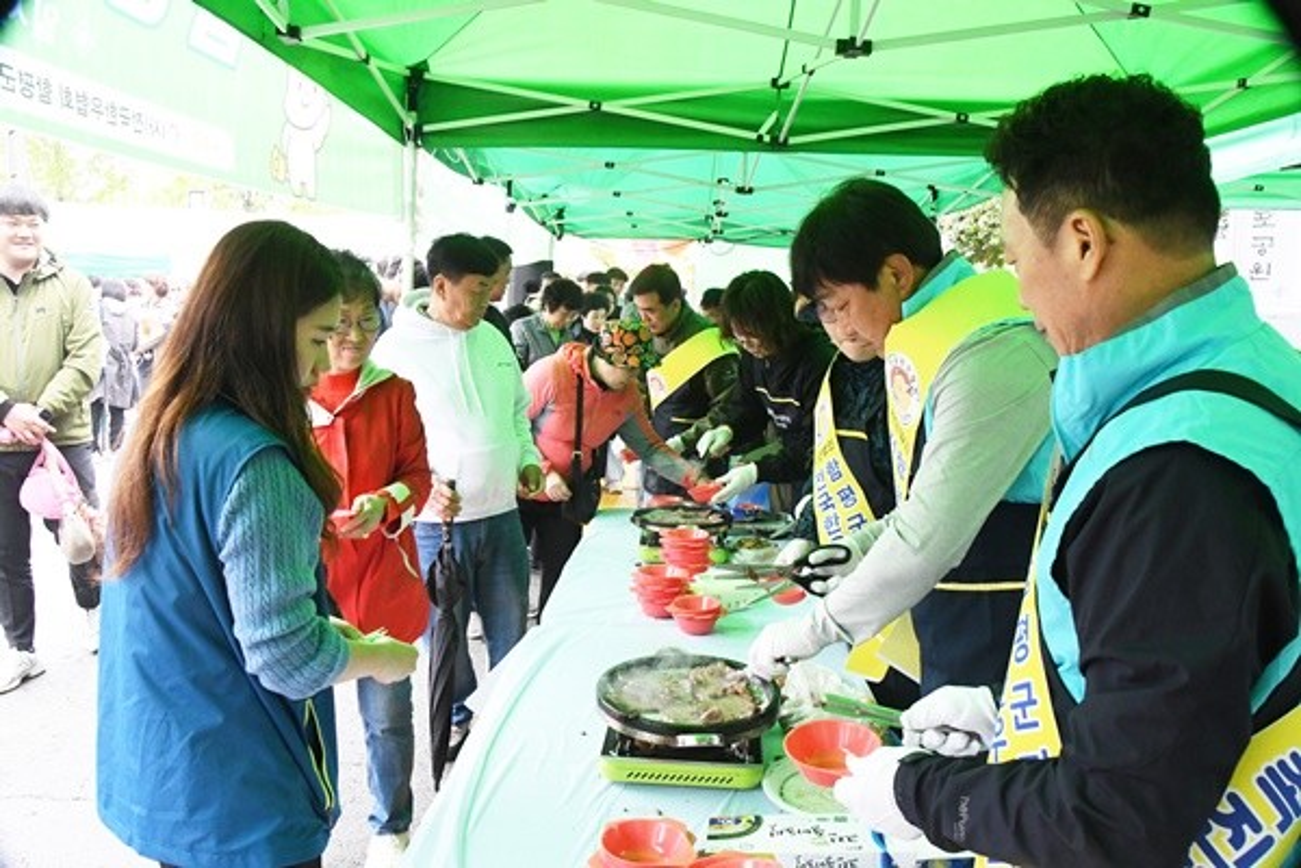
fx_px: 976
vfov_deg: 47.9
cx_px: 650
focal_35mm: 27
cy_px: 434
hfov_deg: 67.4
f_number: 13
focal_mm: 18
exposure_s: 1/640
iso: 5000
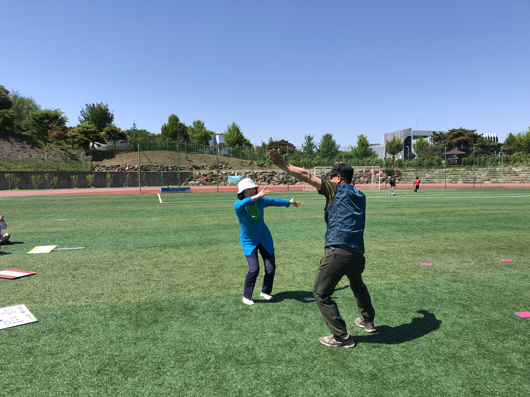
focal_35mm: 28
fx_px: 429
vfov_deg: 49.7
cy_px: 198
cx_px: 265
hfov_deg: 63.4
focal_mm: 3.99
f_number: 1.8
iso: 20
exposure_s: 1/1372
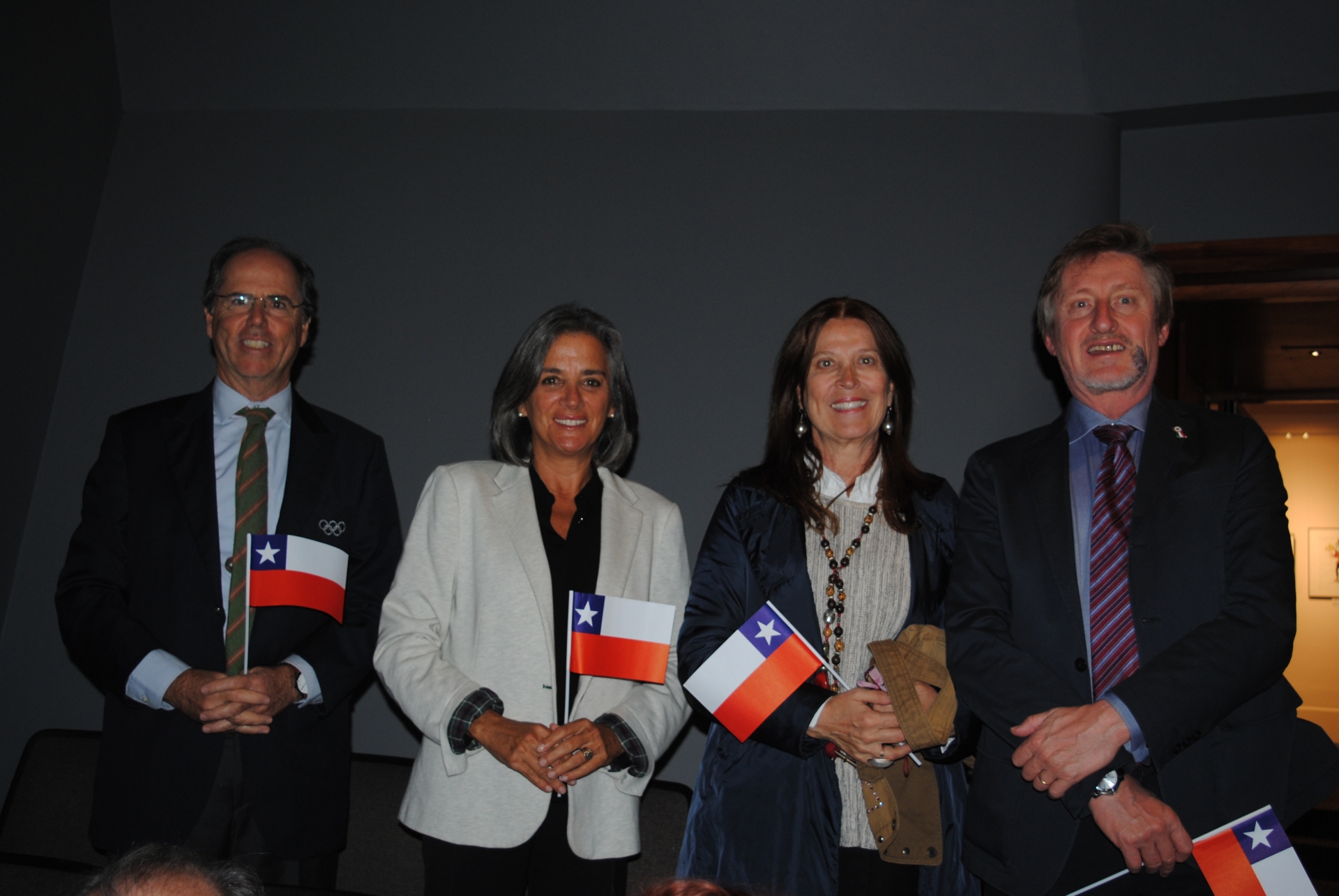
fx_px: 1508
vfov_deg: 33.1
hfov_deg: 47.9
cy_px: 448
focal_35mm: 40
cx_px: 670
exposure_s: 1/60
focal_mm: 27
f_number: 4
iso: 200
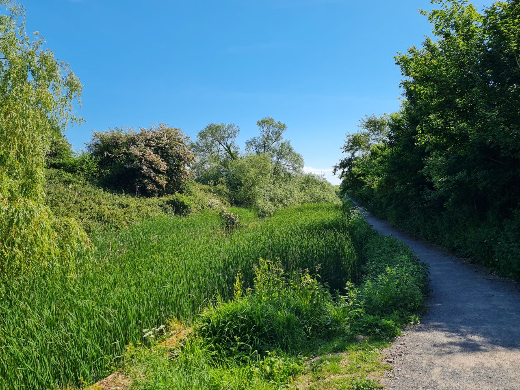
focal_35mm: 26
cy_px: 195
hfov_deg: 67.3
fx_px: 391
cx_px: 260
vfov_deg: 53.1
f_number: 1.8
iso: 50
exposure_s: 1/1968
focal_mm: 5.4
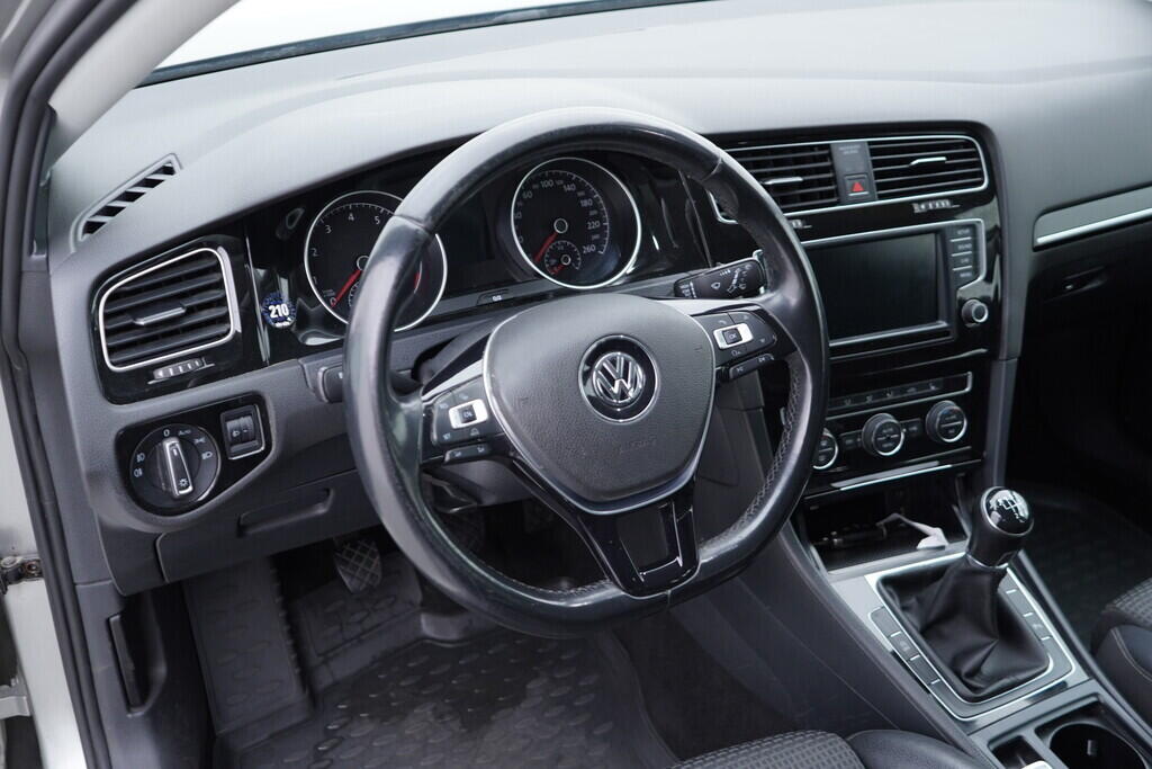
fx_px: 1152
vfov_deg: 36.9
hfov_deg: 53.1
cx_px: 576
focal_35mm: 36
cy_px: 384
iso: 250
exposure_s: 1/40
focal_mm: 24
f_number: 2.8
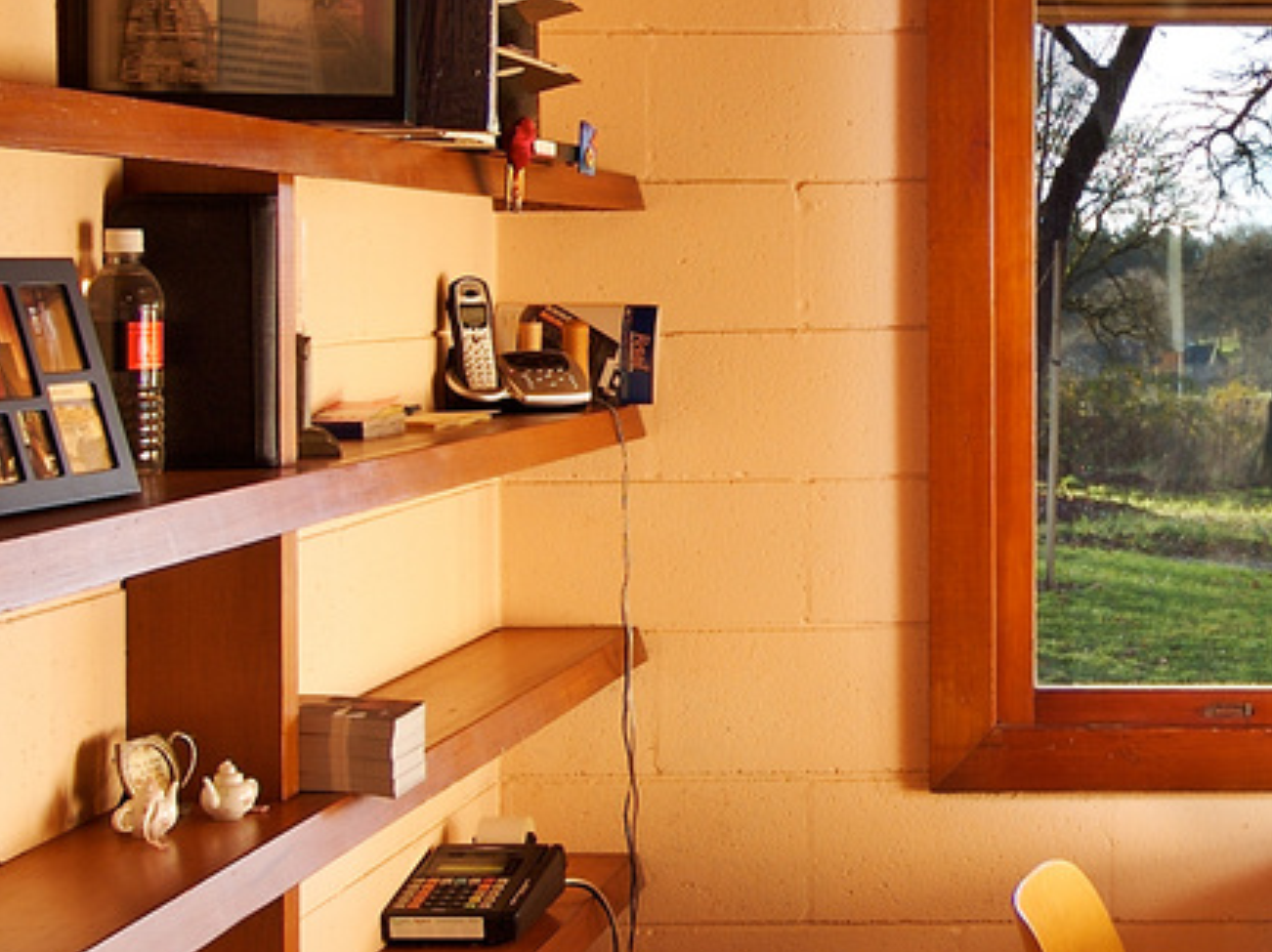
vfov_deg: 20.1
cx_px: 1275
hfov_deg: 25.4
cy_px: 347
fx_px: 2681
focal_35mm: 73
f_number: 9
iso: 200
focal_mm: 22
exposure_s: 1/4
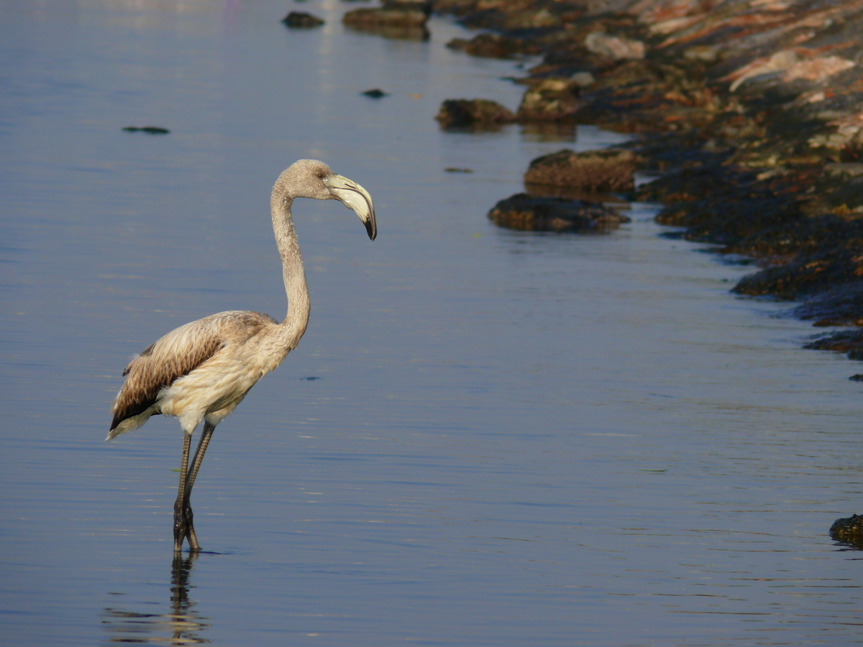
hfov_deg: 4.7
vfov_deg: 3.5
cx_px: 432
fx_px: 10471
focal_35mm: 420
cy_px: 324
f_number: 5.6
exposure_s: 1/800
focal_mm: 88.8
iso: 100
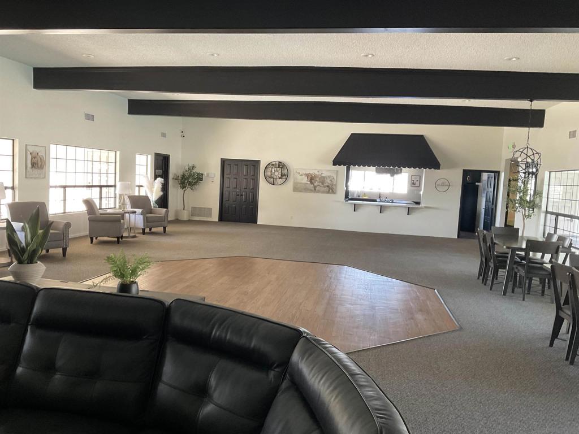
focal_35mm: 29
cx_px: 290
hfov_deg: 61.7
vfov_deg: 48.2
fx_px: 485
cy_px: 217
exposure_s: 1/60
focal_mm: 3
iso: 125
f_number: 1.8
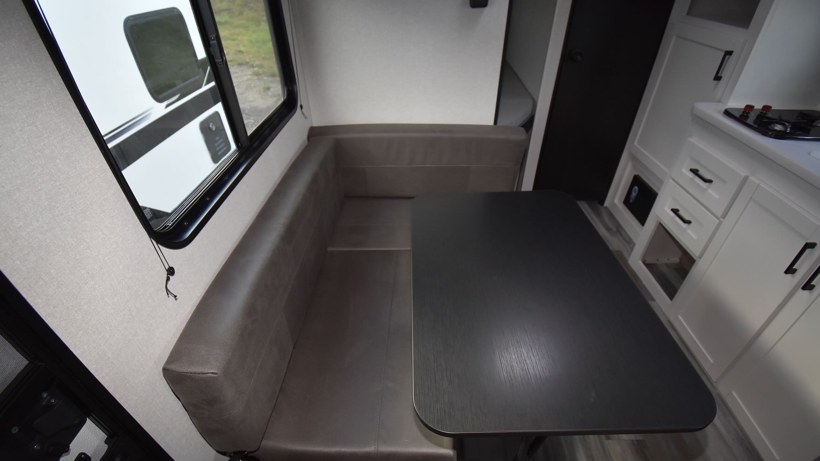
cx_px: 412
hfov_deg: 99.4
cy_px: 277
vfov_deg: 66.4
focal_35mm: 16
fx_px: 348
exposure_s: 1/60
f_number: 4.5
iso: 1000
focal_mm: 10
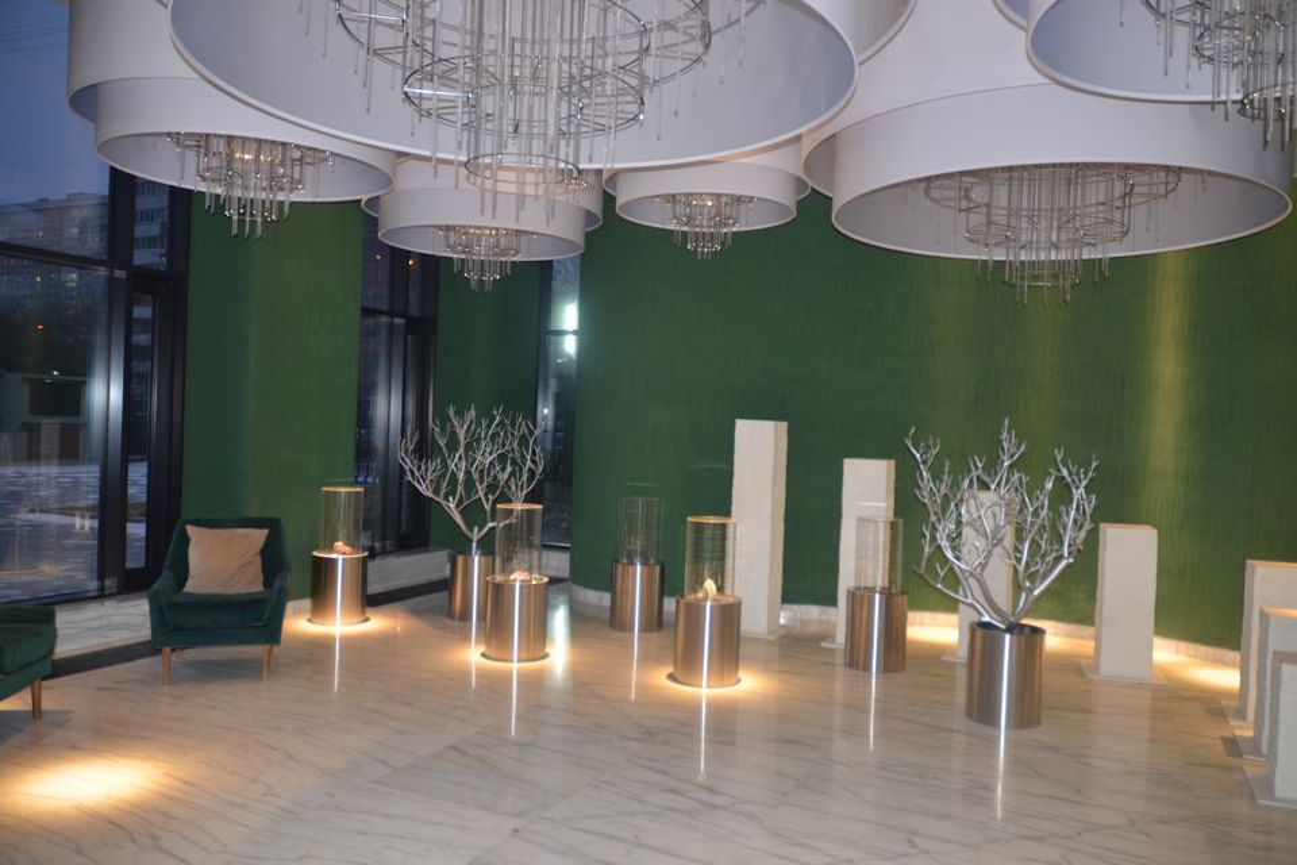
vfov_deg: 47.9
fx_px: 973
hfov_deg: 67.4
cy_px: 432
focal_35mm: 27
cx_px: 648
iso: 800
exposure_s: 1/60
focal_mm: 18
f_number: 3.5
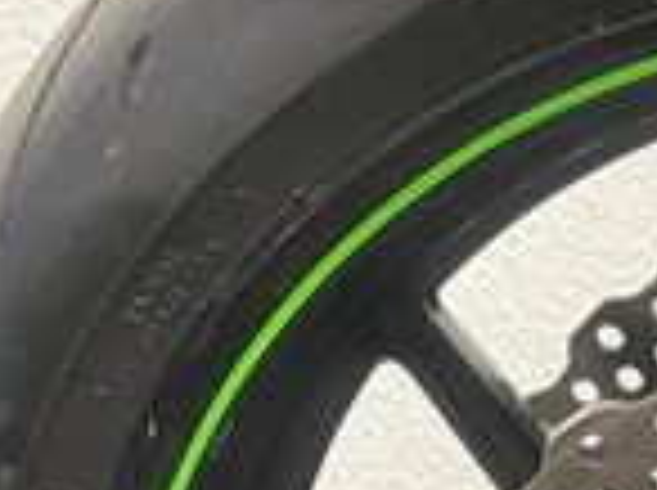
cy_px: 544
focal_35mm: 114
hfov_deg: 15.7
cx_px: 1035
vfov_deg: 12.7
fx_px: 2160
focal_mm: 5.1
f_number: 1.6
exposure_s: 1/33
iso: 640
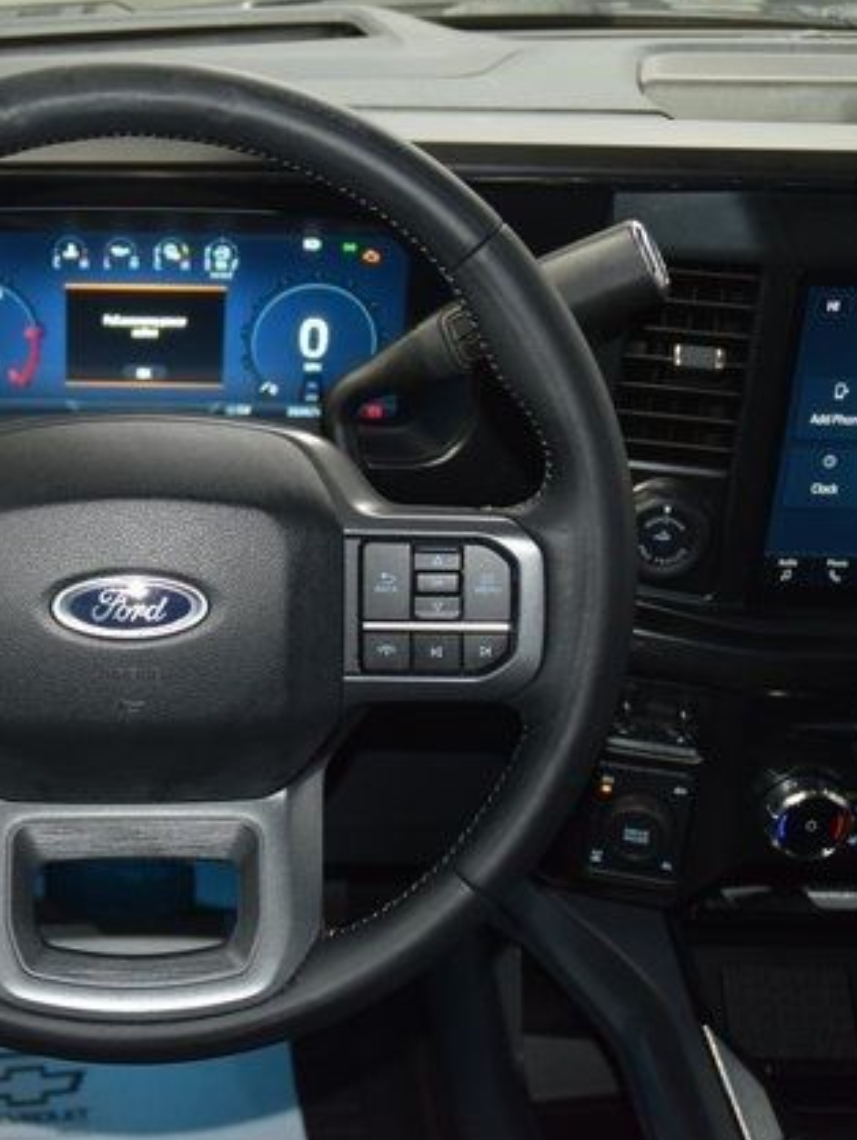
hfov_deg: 26.8
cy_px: 563
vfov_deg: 36.2
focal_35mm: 53
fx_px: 1748
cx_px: 131
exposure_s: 1/30
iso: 1400
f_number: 3.8
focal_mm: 24
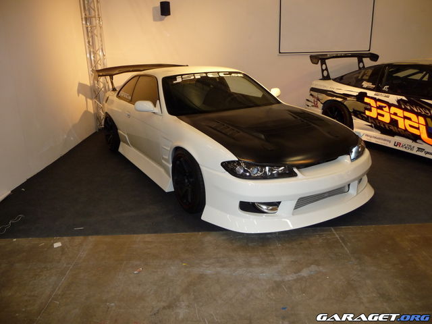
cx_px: 216
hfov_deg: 63.4
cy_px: 162
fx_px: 349
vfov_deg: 49.7
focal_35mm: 28
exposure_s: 1/30
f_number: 3.3
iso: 250
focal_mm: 4.7
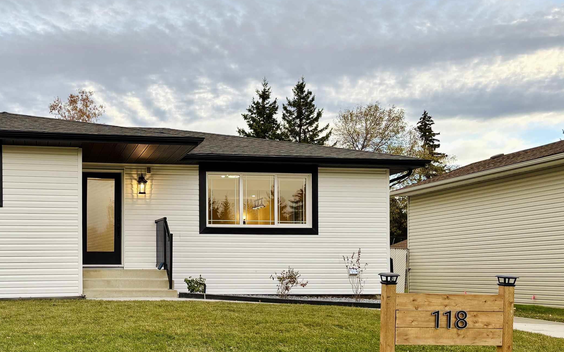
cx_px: 146
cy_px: 184
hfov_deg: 46.6
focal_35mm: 41
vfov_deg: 31.3
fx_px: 630
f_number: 1.6
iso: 40
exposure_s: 1/225
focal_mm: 5.96
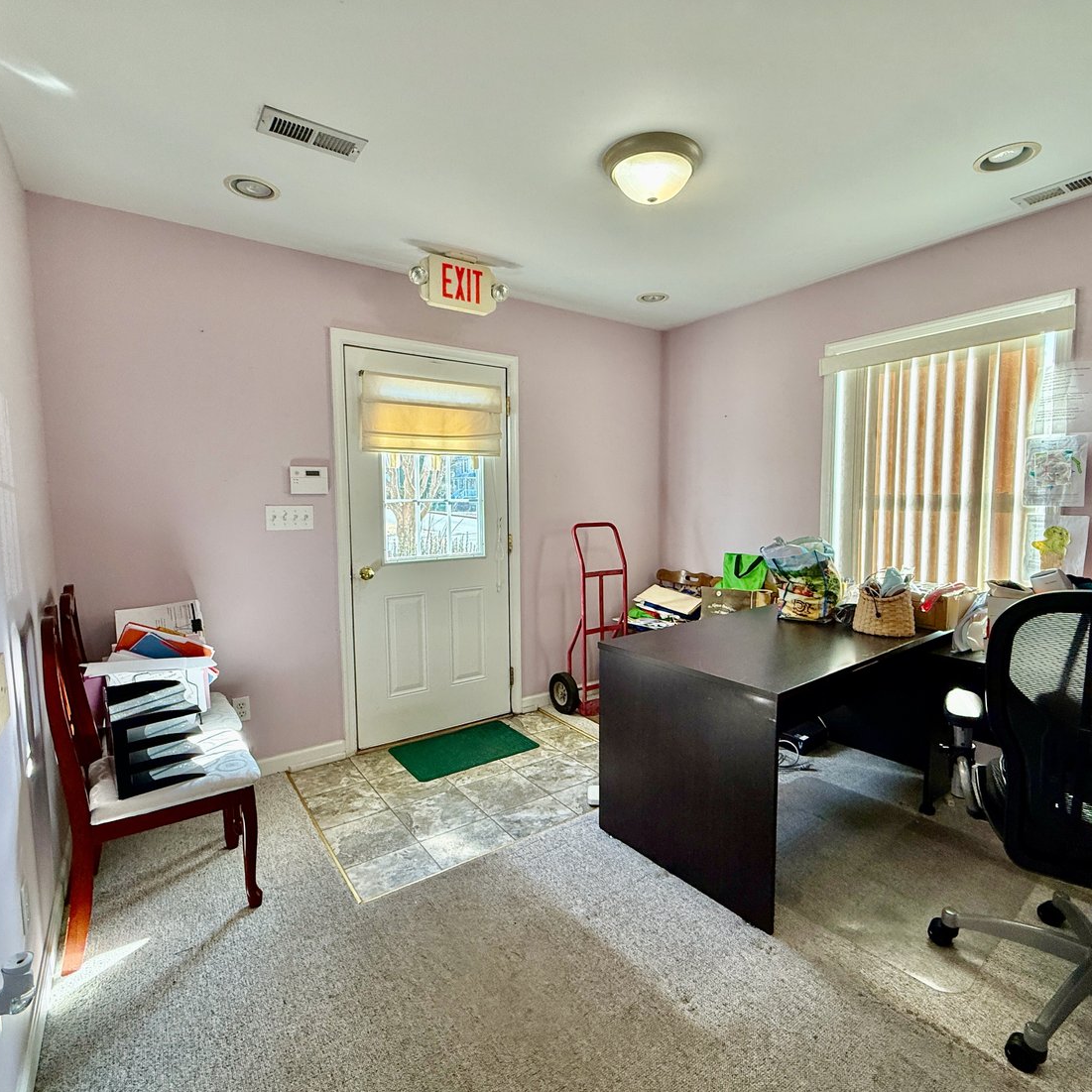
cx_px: 565
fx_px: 607
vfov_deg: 84.0
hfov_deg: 83.9
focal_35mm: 17
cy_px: 547
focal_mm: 2.22
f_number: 2.2
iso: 160
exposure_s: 1/120
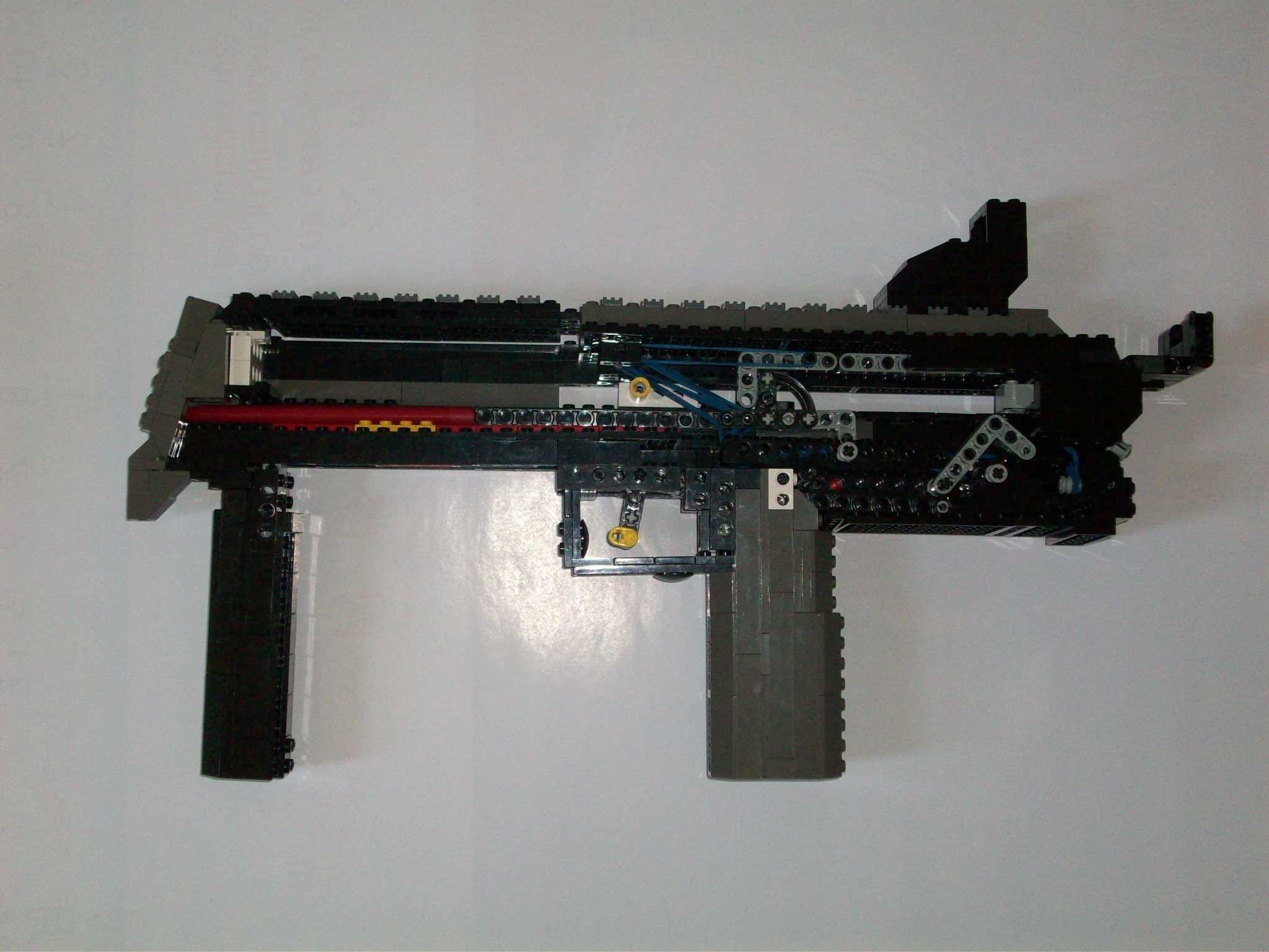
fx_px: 1980
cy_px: 476
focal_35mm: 54
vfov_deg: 27.0
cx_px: 634
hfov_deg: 35.5
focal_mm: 9
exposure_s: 1/56.7
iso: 160
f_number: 3.4
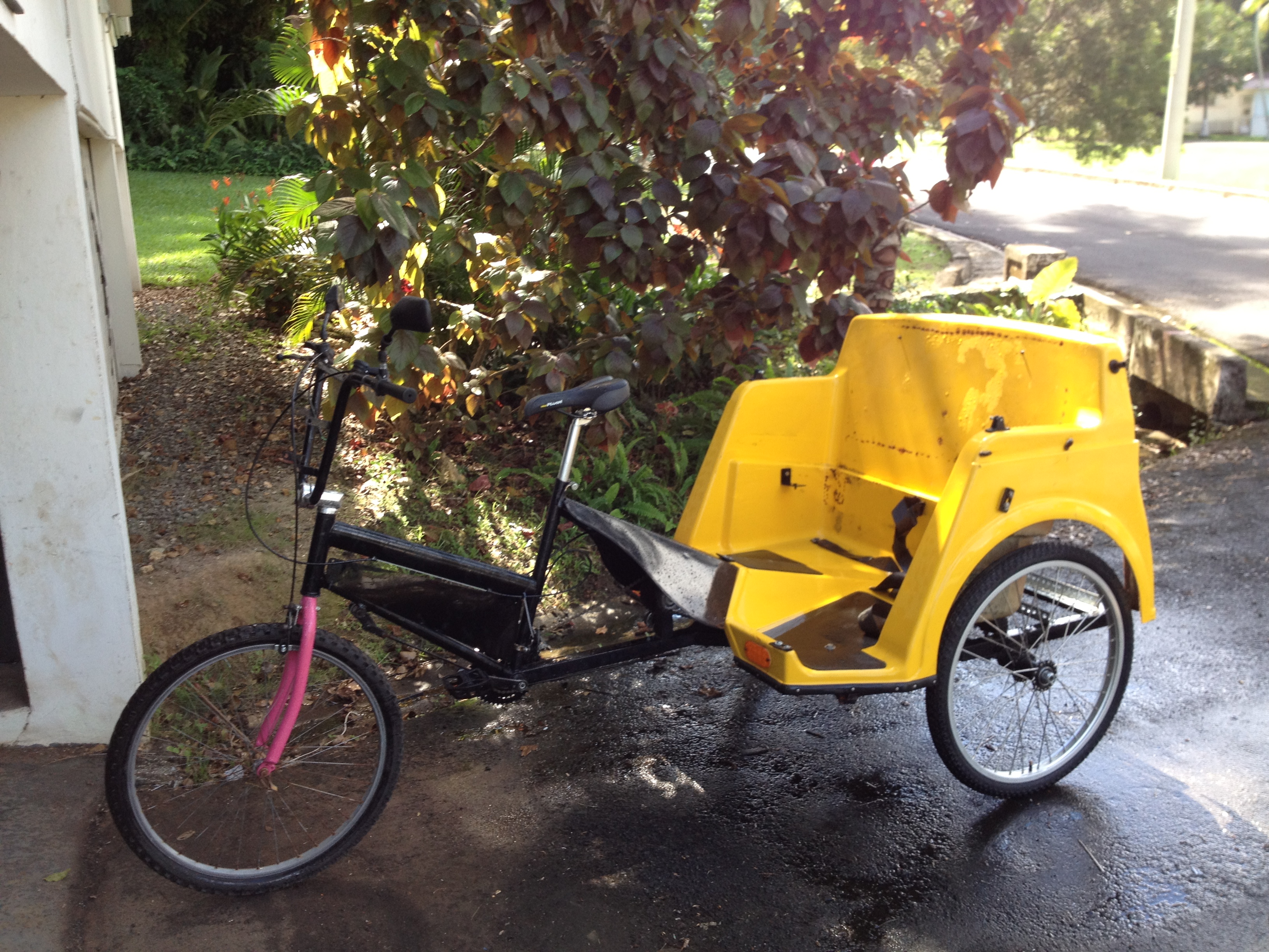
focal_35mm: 35
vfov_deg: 40.7
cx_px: 634
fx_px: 1283
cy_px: 476
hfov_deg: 52.6
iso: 64
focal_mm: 4.28
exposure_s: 1/121
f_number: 2.4
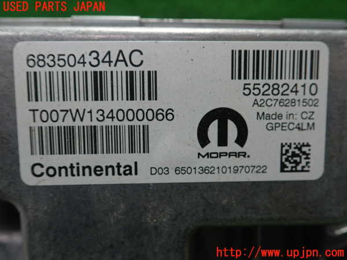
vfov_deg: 46.8
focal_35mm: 30
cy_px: 130
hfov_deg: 60.0
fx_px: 301
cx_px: 174
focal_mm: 5.5
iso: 250
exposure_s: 1/125
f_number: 2.3
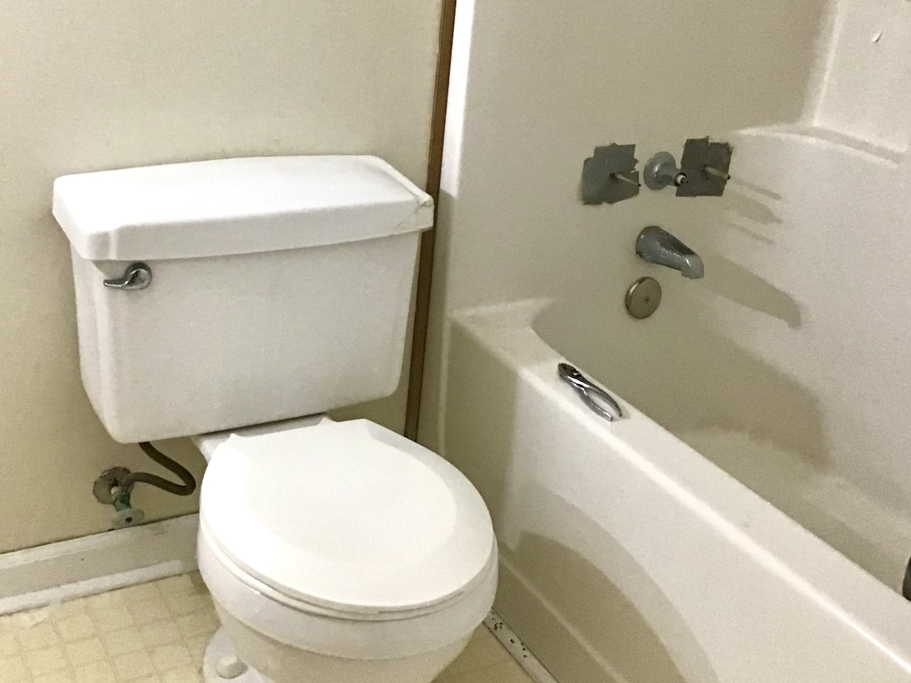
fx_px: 1158
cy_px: 225
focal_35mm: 44
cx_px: 391
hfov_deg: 42.8
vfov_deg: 32.6
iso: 160
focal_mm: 3.3
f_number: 2.4
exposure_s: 1/30
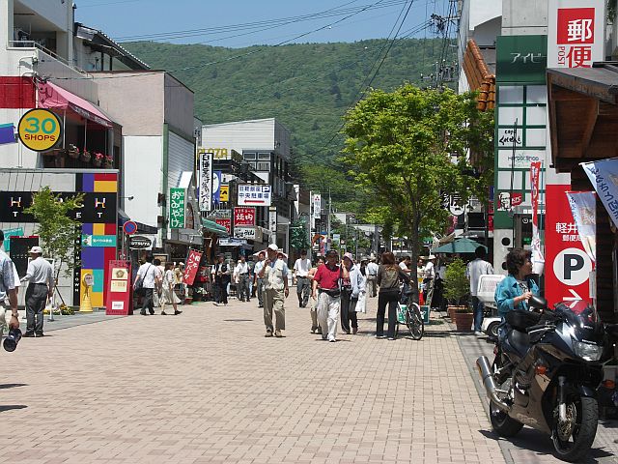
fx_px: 1446
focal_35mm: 81
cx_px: 309
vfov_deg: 18.2
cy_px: 232
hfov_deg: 24.1
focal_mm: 21
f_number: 6.3
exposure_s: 1/250
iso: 50
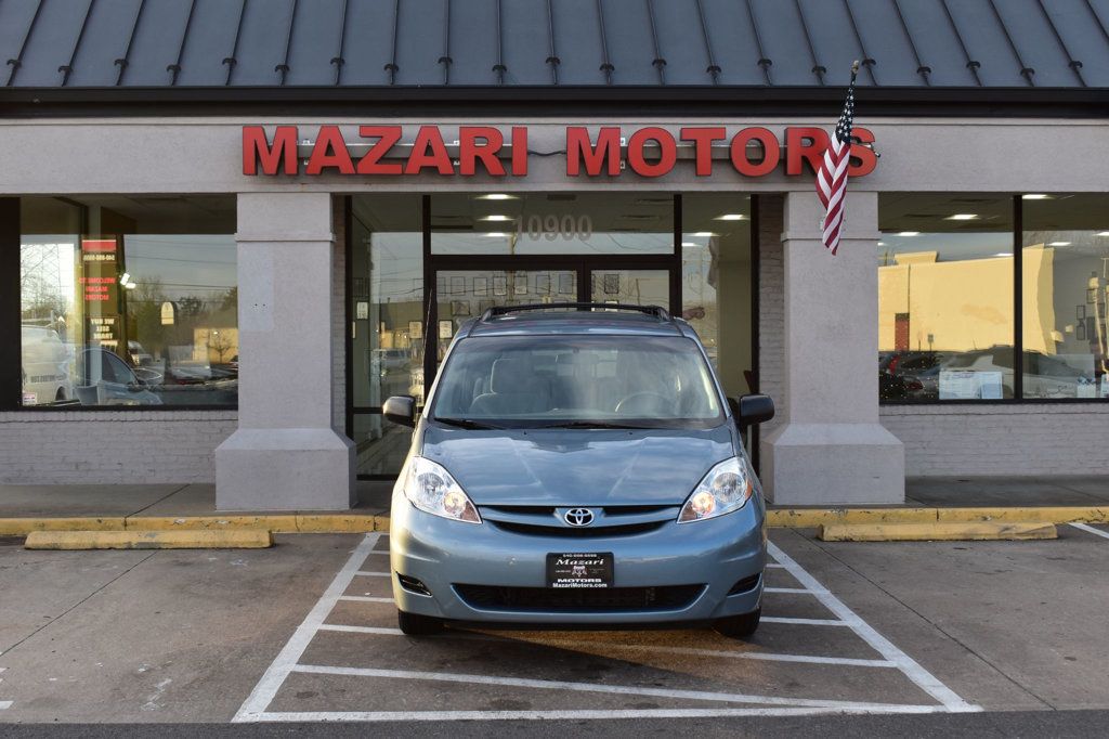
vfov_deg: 29.8
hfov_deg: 43.6
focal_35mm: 45
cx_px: 554
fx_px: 1386
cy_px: 370
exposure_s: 1/100
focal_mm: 30
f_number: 9
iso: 400
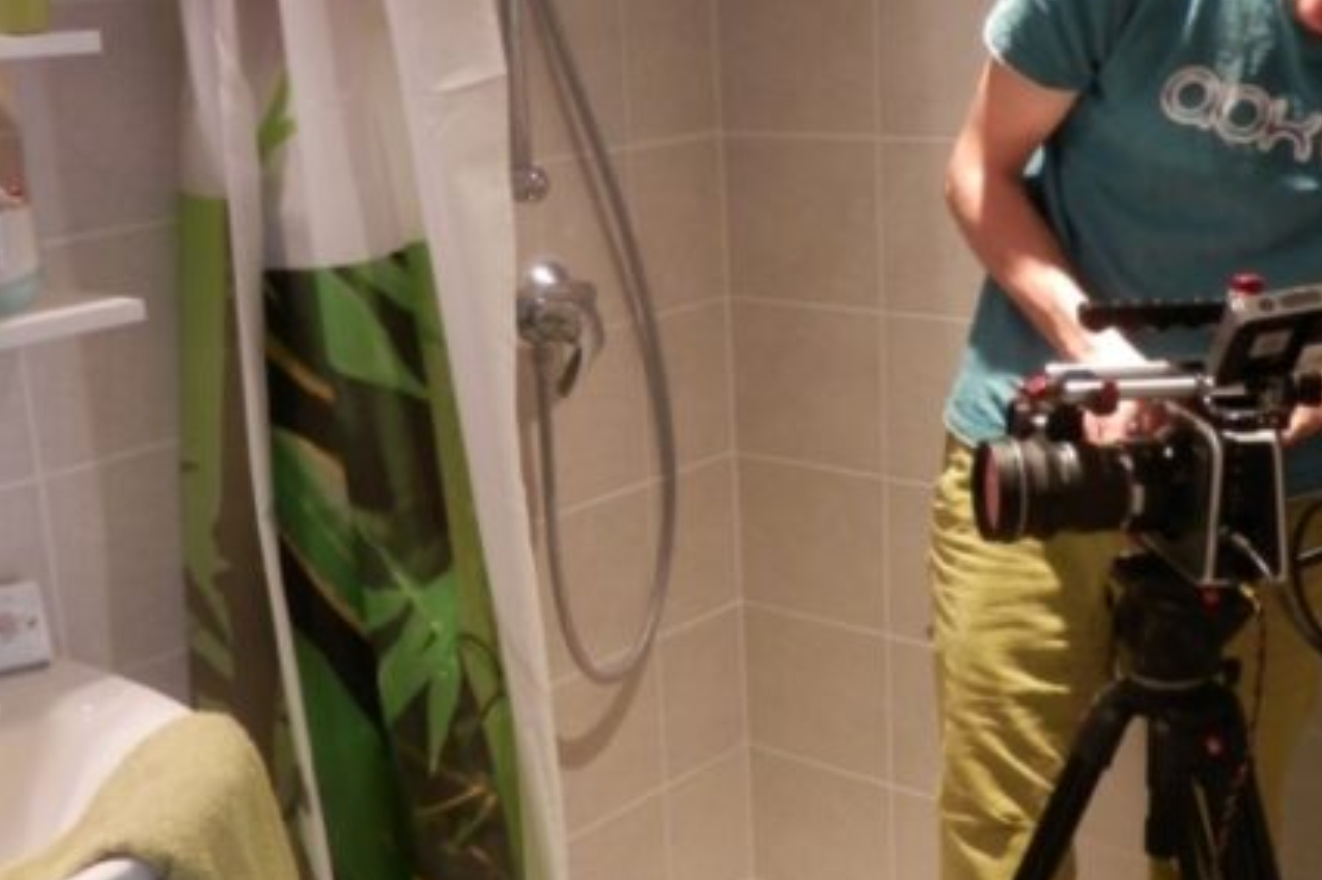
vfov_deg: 27.5
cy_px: 498
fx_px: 1799
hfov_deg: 40.4
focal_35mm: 49
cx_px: 635
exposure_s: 1/13
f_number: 3
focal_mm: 4.5
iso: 200
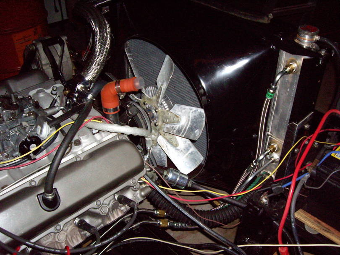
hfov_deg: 49.0
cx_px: 170
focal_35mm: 38
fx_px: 373
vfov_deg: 37.7
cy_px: 128
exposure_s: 1/40
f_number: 2.7
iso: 400
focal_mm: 6.2
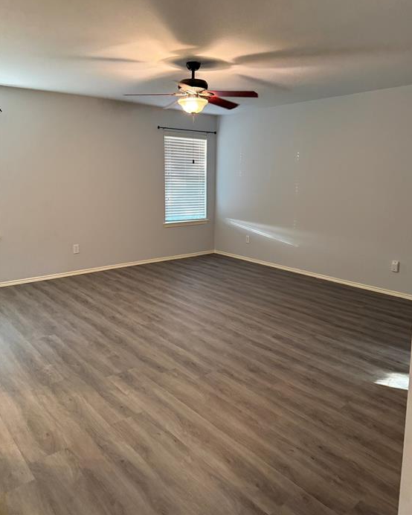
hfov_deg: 54.9
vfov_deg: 65.8
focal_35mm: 26
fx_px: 396
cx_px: 210
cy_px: 230
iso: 640
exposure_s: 1/60
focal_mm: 6.76
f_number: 1.78
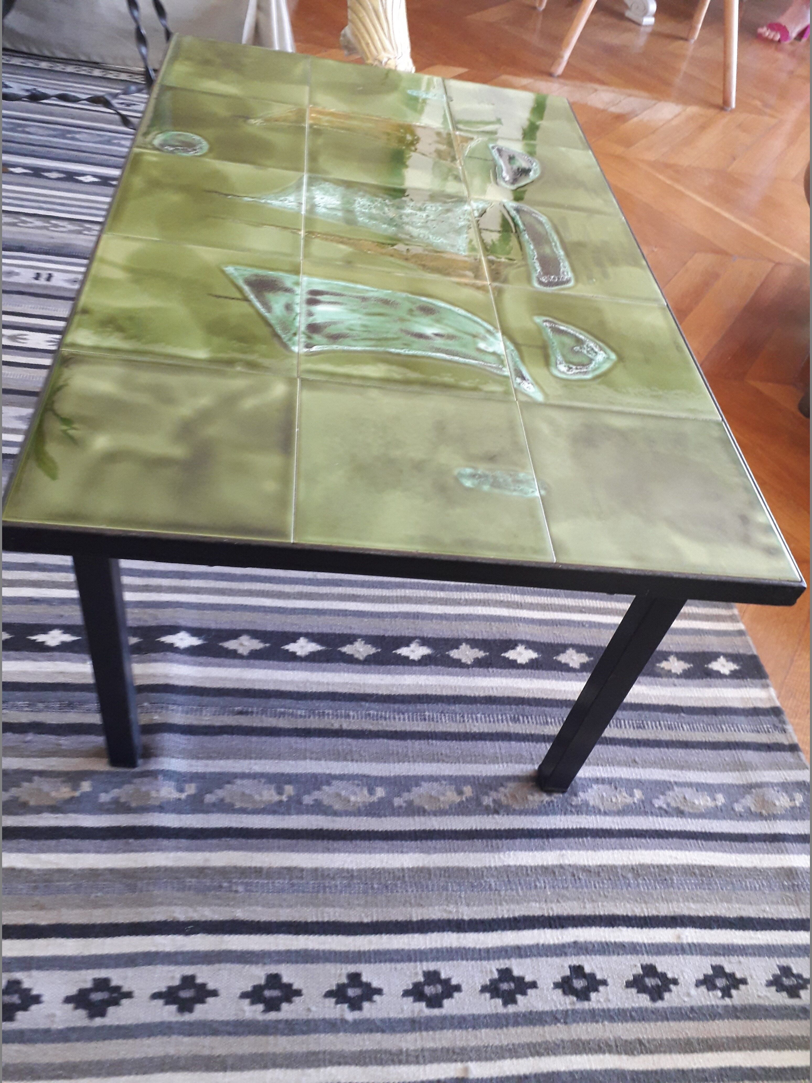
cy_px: 542
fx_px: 844
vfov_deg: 65.3
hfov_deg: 51.4
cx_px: 406
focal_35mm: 27
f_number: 1.9
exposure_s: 1/33
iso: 160
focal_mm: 3.6
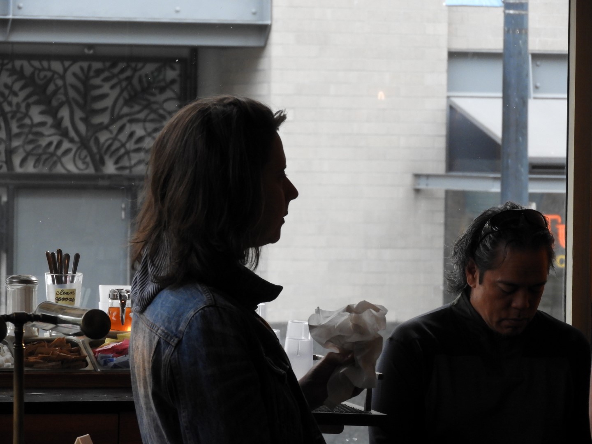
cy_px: 222
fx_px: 5131
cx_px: 296
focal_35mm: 300
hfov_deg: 6.6
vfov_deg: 5.0
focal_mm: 53.7
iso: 400
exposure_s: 1/80
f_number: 5.5
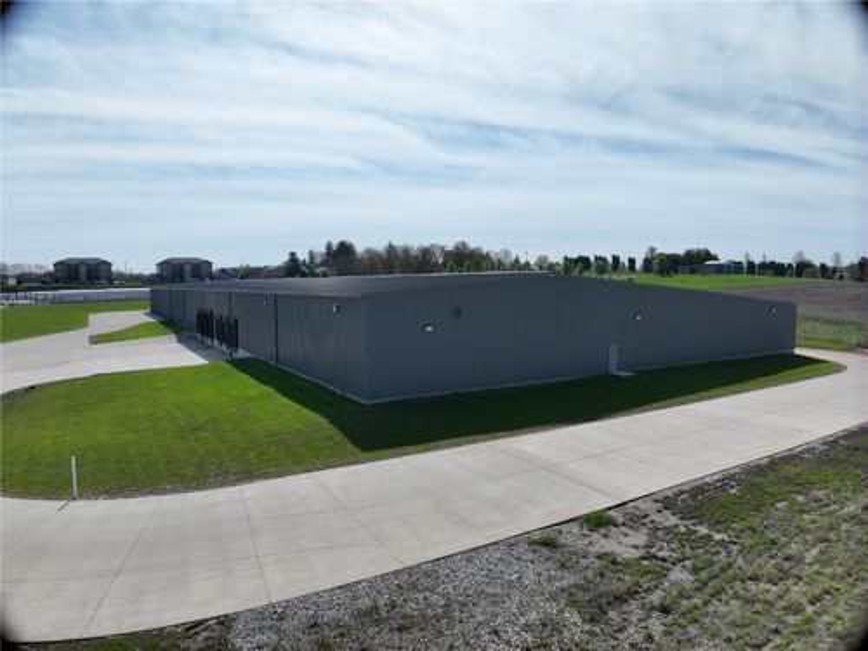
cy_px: 326
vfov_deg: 56.8
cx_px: 434
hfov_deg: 71.6
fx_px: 602
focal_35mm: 24
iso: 110
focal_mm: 12.29
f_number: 4.5
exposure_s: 1/2000
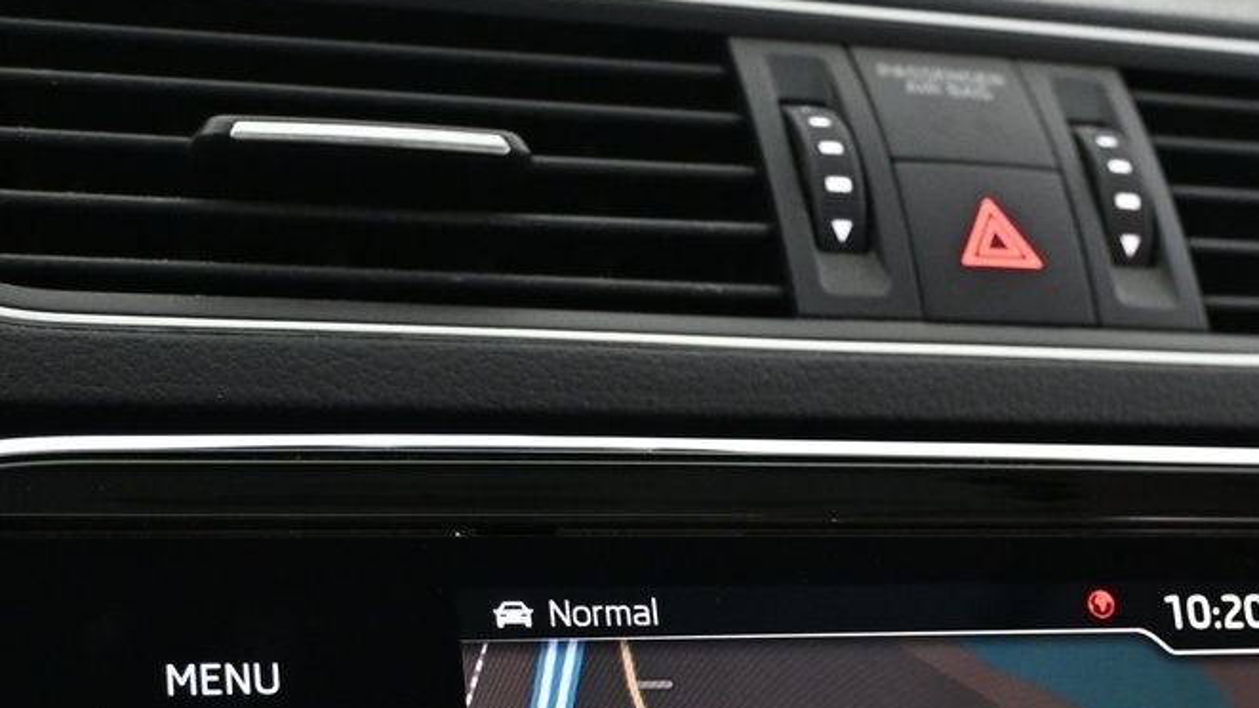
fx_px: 2571
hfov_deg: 27.0
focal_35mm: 77
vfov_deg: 15.1
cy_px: 866
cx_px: 994
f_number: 3.8
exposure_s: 1/30
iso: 1800
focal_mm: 20
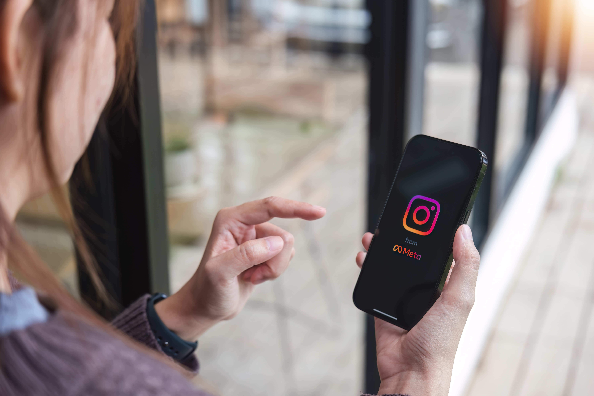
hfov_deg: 37.5
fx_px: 874
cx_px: 297
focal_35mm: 53
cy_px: 198
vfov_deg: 25.5
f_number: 2.8
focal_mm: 35
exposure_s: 1/150
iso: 125
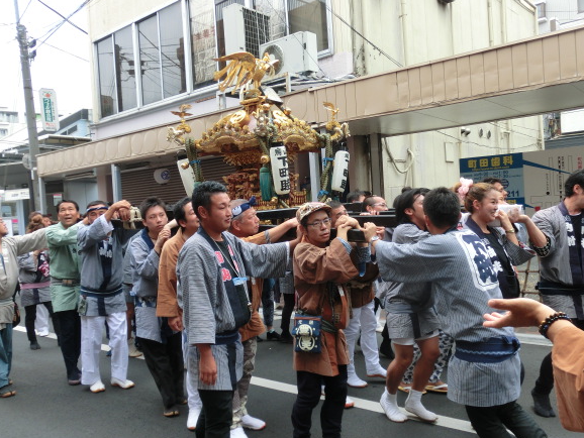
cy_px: 216
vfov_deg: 45.5
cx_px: 300
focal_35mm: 31
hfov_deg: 58.3
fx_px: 523
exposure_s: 1/250
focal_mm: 5
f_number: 3
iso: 100
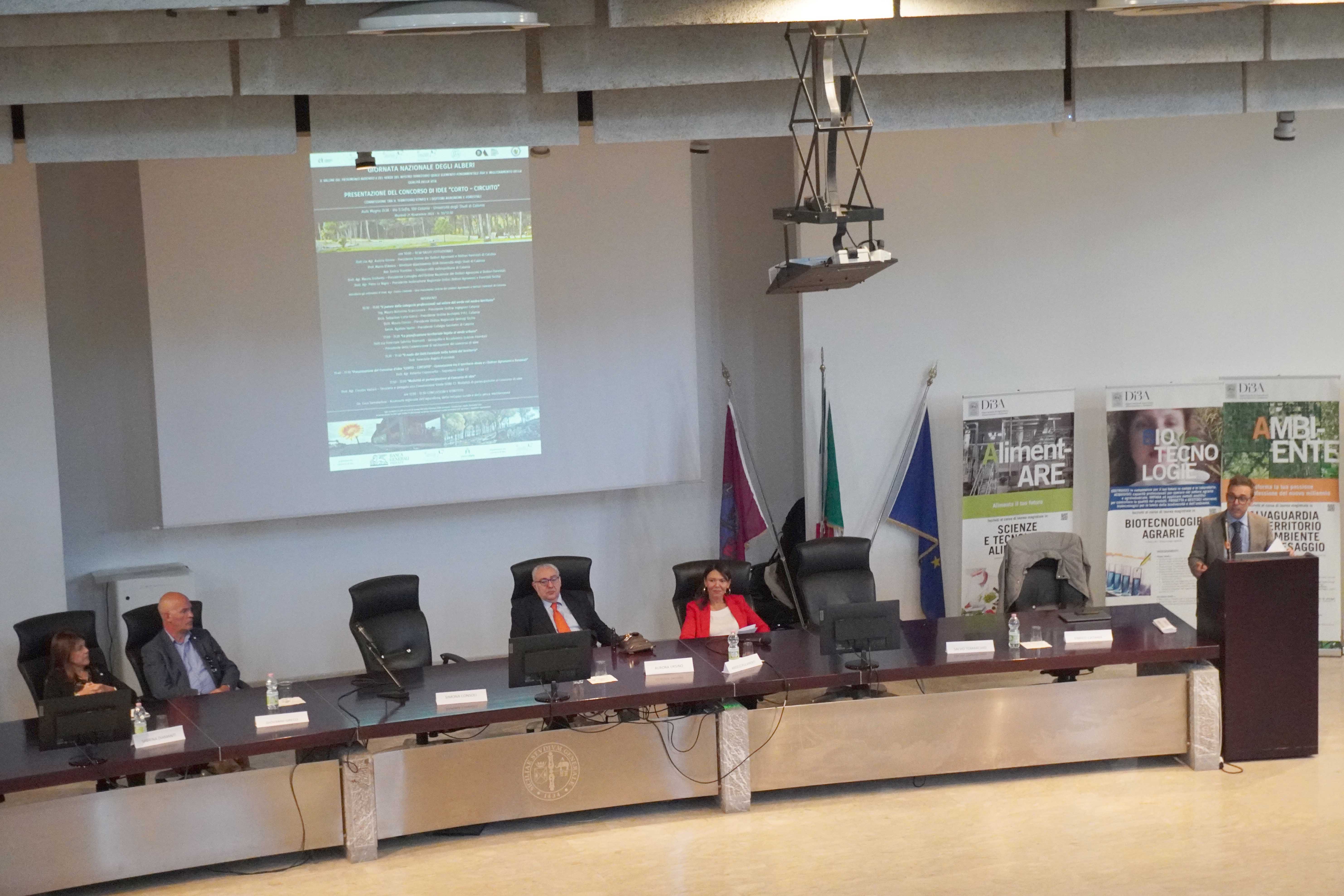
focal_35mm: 66
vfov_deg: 20.6
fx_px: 2464
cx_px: 672
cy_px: 448
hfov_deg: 30.5
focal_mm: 44
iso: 6400
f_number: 5.6
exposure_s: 1/125
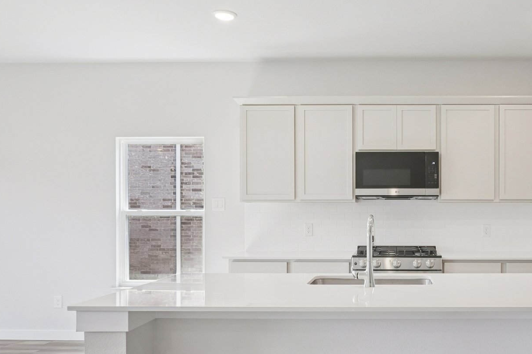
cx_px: 400
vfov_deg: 40.8
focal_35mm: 32
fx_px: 473
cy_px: 225
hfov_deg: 55.8
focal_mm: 13
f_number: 8
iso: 400
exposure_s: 1/30
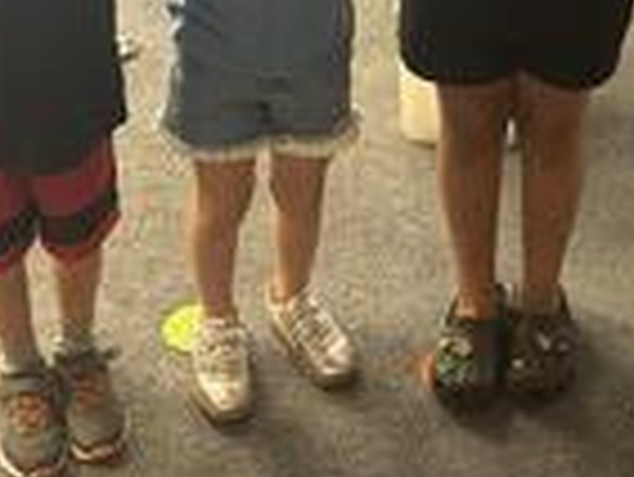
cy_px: -128
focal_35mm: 69
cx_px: 416
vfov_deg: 19.8
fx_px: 1265
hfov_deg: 28.0
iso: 400
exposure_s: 1/40
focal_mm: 5.7
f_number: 1.5
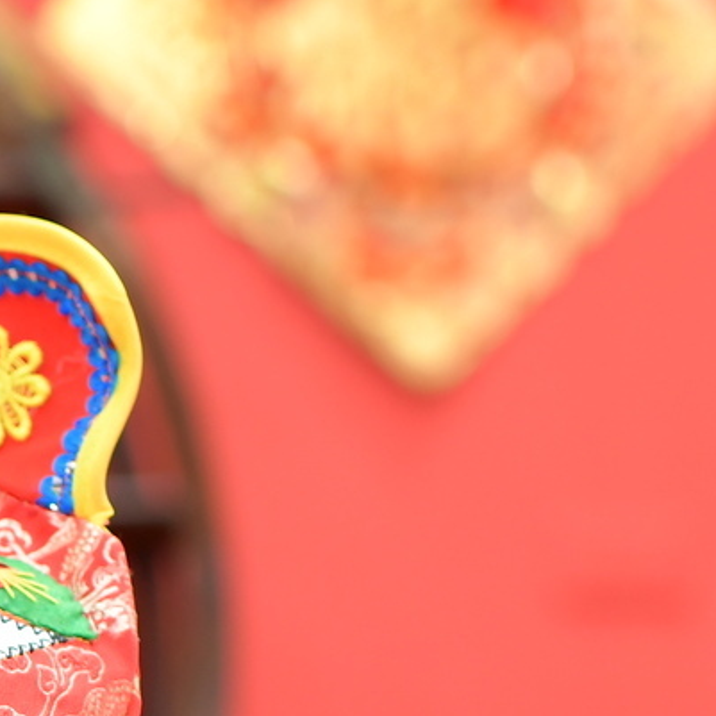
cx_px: -361
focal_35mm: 178
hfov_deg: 9.5
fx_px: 4165
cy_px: 1191
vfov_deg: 9.5
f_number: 2.8
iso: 500
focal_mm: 35
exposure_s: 1/200
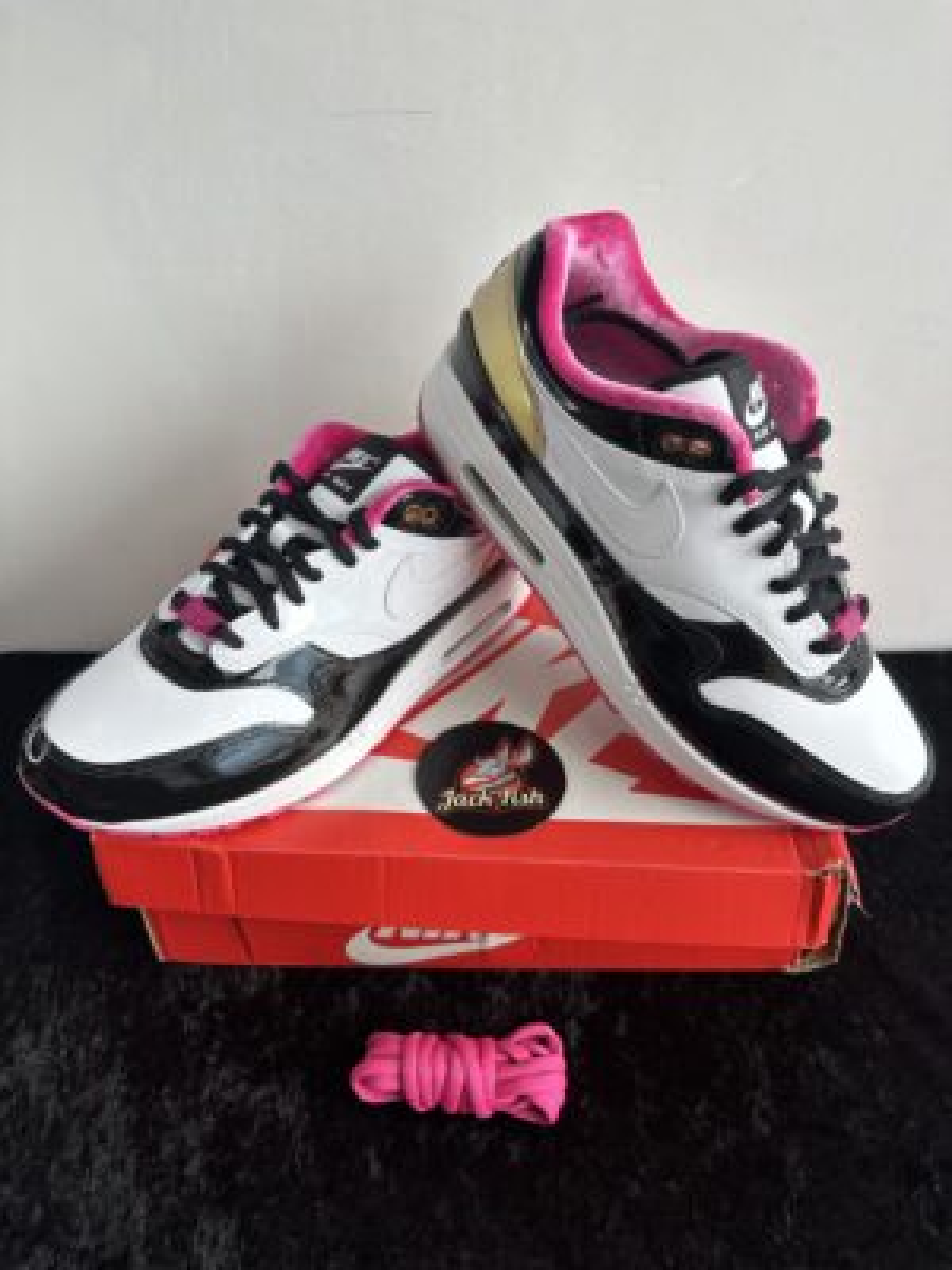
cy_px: 635
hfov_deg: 56.8
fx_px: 880
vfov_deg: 71.6
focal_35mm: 24
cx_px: 476
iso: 64
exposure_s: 1/157
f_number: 1.78
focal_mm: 6.86
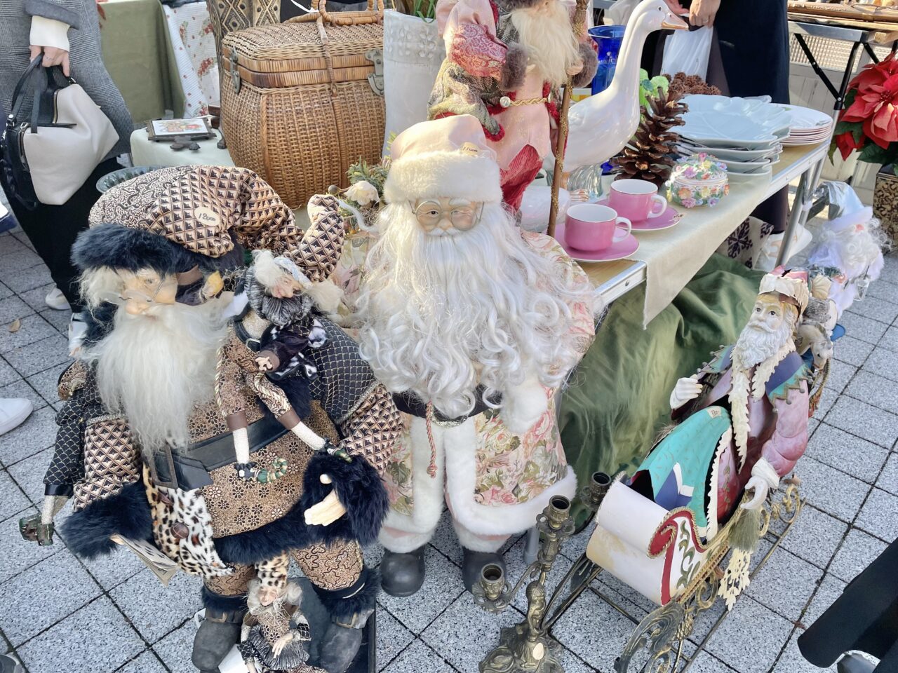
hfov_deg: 67.3
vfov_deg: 53.1
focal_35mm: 26
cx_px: 449
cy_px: 336
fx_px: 674
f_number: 1.6
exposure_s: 1/413
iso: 32
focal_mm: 4.2
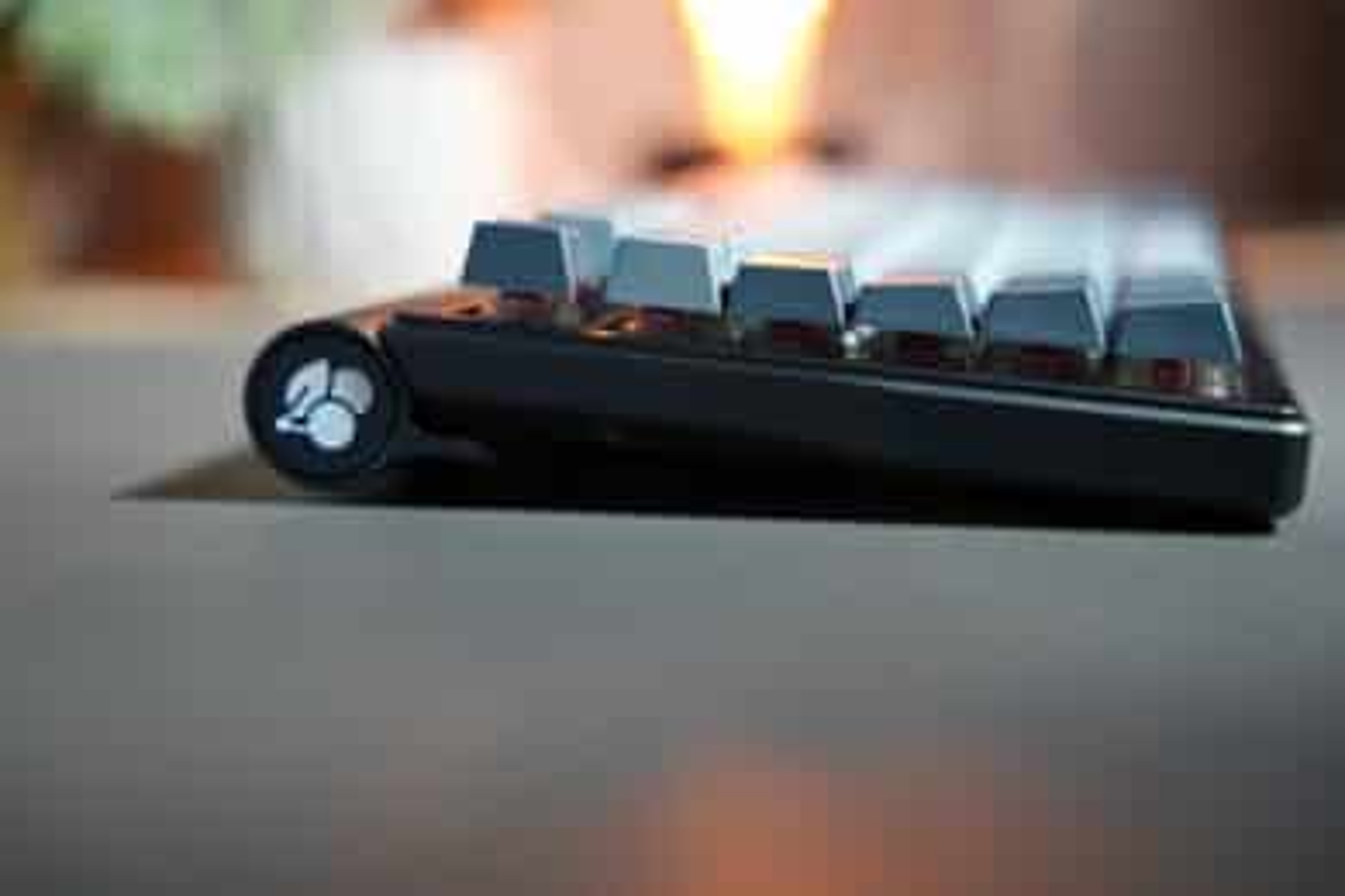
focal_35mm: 60
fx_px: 2238
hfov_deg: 33.5
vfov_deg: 22.7
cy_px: 448
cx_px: 672
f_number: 2.8
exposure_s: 1/60
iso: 250
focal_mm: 59.9
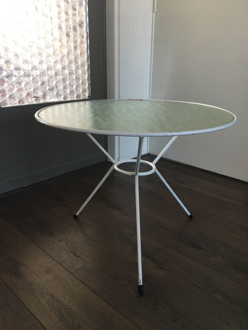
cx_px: 124
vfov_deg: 61.7
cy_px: 165
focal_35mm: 29
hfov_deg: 48.2
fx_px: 277
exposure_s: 1/33
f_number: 2.2
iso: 40
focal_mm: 4.15
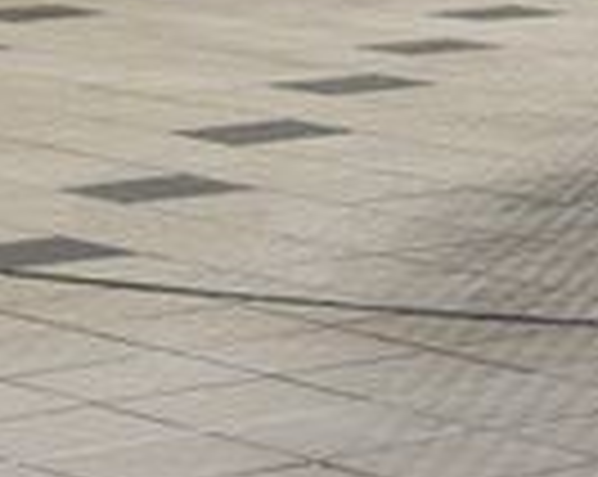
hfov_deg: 7.1
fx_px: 4560
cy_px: -470
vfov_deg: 5.8
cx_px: 1421
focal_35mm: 258
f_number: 6.3
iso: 450
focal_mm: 38
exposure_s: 1/15
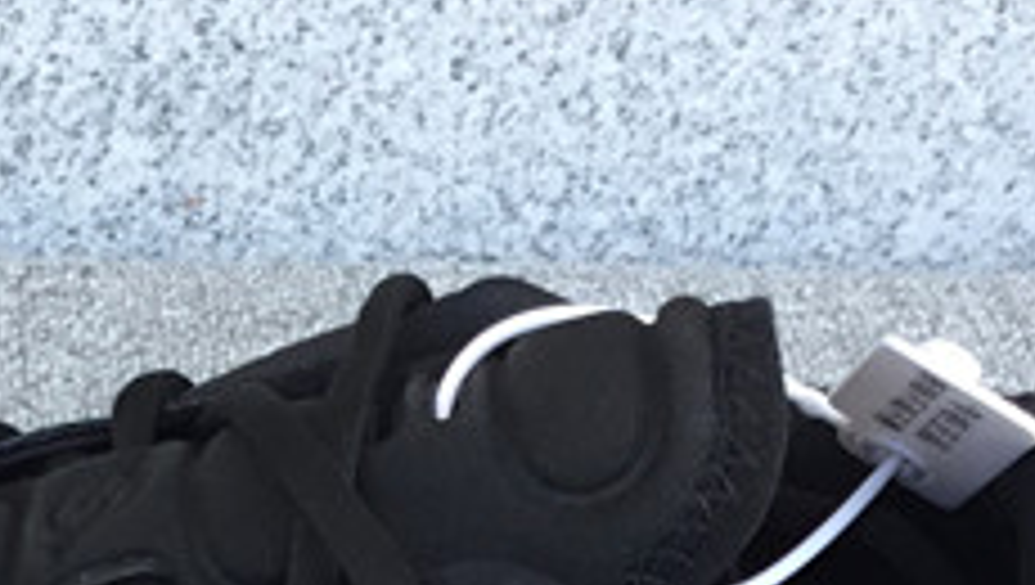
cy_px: 1204
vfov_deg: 8.7
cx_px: 90
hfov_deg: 16.0
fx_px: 3627
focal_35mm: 132
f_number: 2.4
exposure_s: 1/100
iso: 32
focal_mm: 3.3
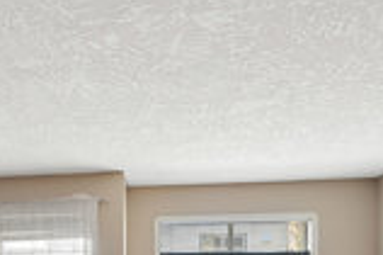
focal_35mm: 44
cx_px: 57
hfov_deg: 41.8
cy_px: 301
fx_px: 468
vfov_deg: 27.1
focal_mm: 16
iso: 320
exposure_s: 1/8
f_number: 7.1
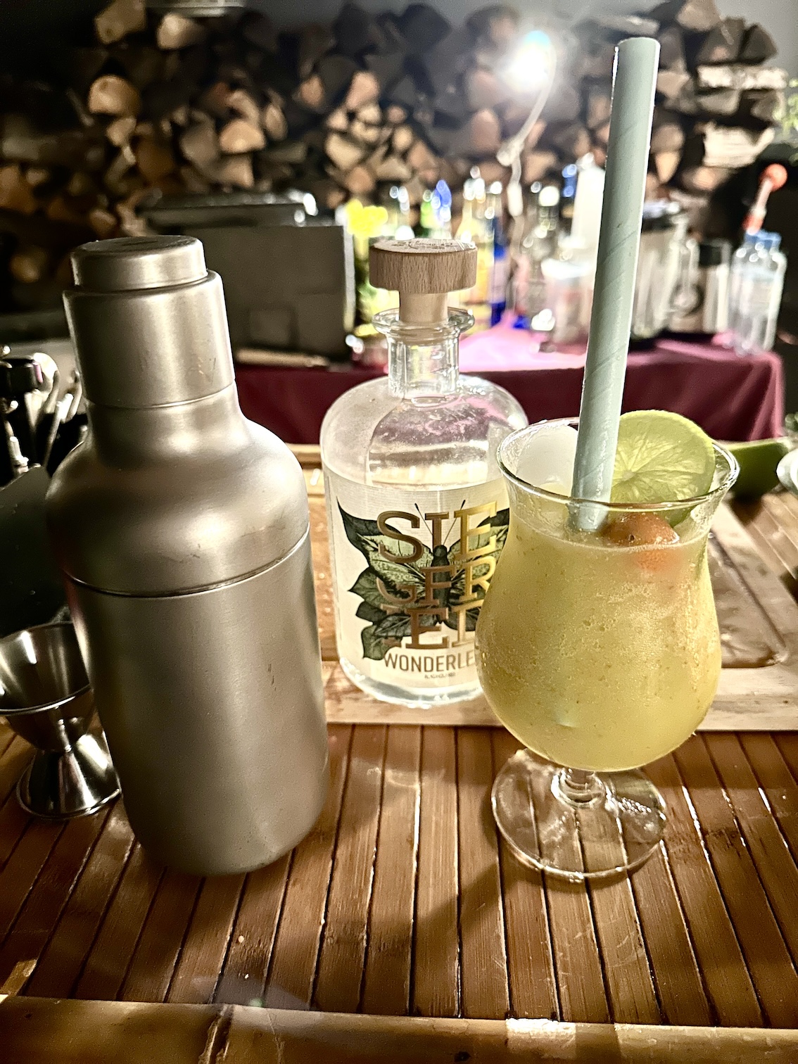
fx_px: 738
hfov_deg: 56.8
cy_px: 532
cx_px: 399
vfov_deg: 71.6
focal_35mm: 24
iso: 1600
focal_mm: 6.86
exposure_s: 1/20
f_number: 1.78
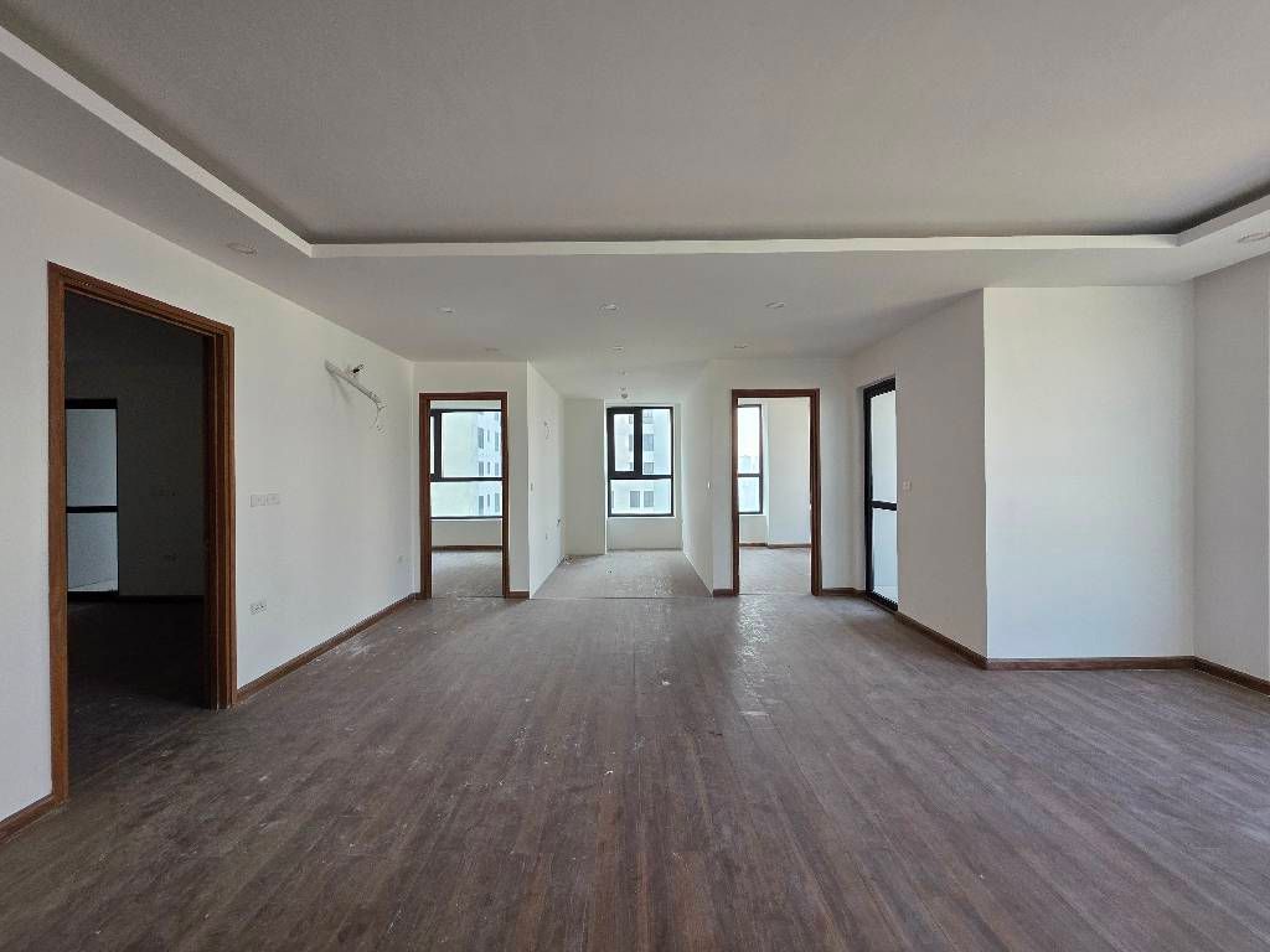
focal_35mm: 13
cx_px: 635
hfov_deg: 106.2
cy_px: 476
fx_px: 477
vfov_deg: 89.9
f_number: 1.9
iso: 125
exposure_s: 1/359
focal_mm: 2.2
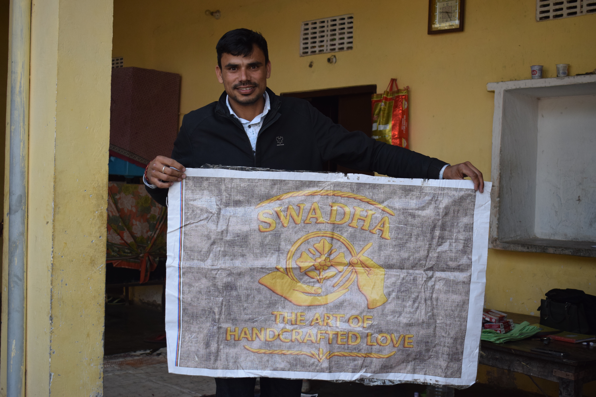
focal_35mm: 46
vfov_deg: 28.9
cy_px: 198
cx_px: 298
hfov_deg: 42.3
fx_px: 770
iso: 800
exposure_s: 1/1000
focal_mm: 31
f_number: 4.2
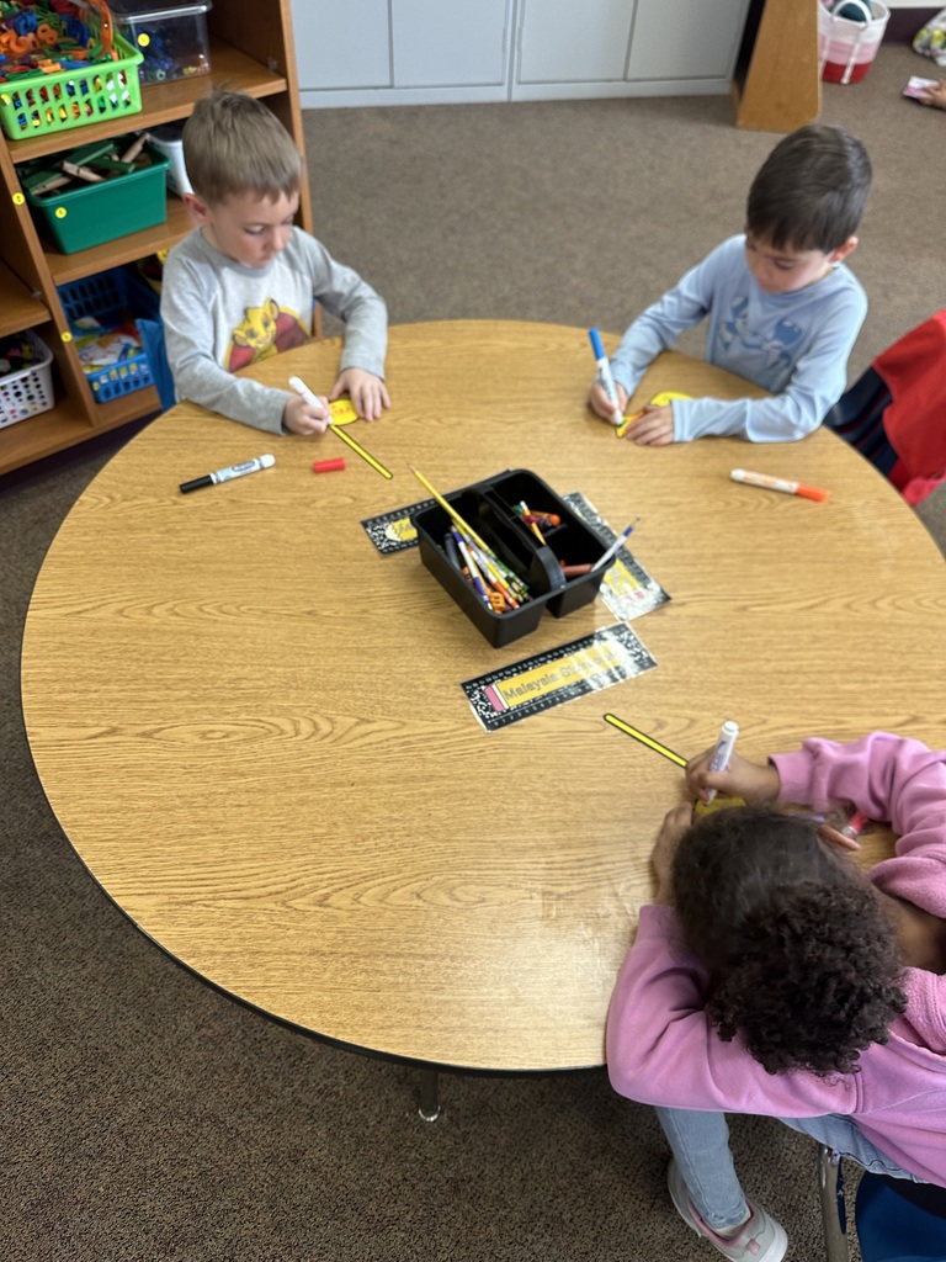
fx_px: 875
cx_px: 473
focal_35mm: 24
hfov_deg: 56.8
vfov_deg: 71.6
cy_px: 631
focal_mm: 6.86
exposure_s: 1/60
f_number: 1.78
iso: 160
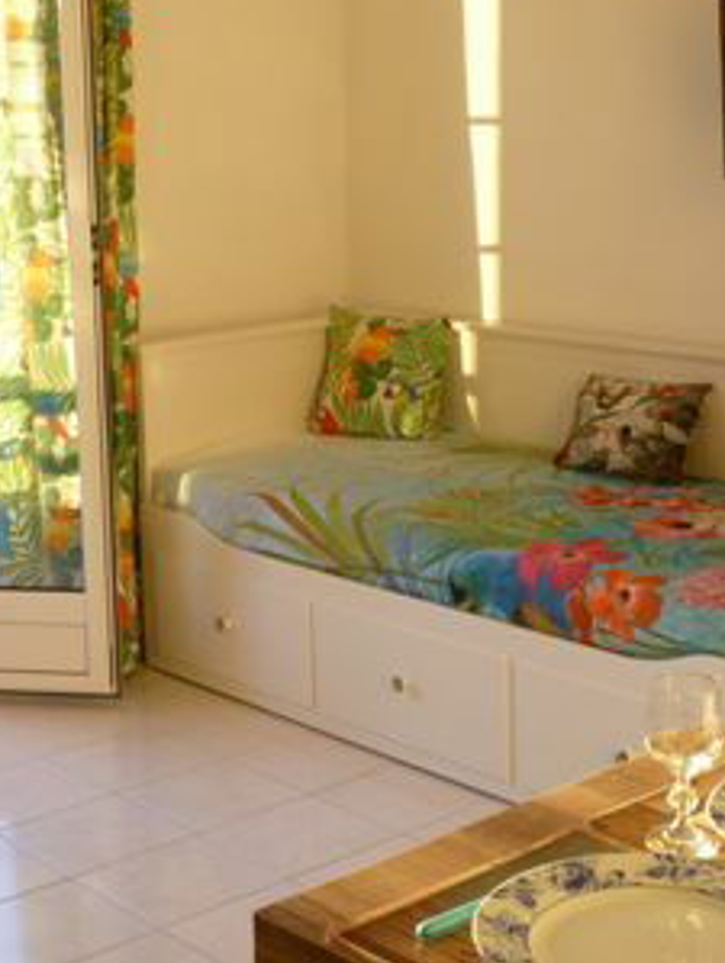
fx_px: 1728
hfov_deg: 23.7
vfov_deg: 31.0
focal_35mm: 62
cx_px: 429
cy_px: 370
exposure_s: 1/30
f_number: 3.3
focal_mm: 5.2
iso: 100
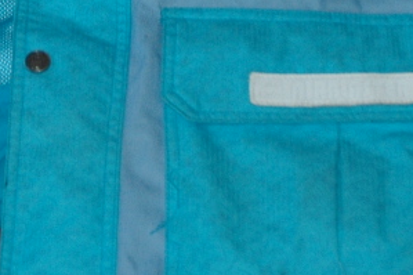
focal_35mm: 234
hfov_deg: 8.8
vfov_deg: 5.7
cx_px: 65
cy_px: -310
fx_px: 2677
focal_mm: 31
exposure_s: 1/60
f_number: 4
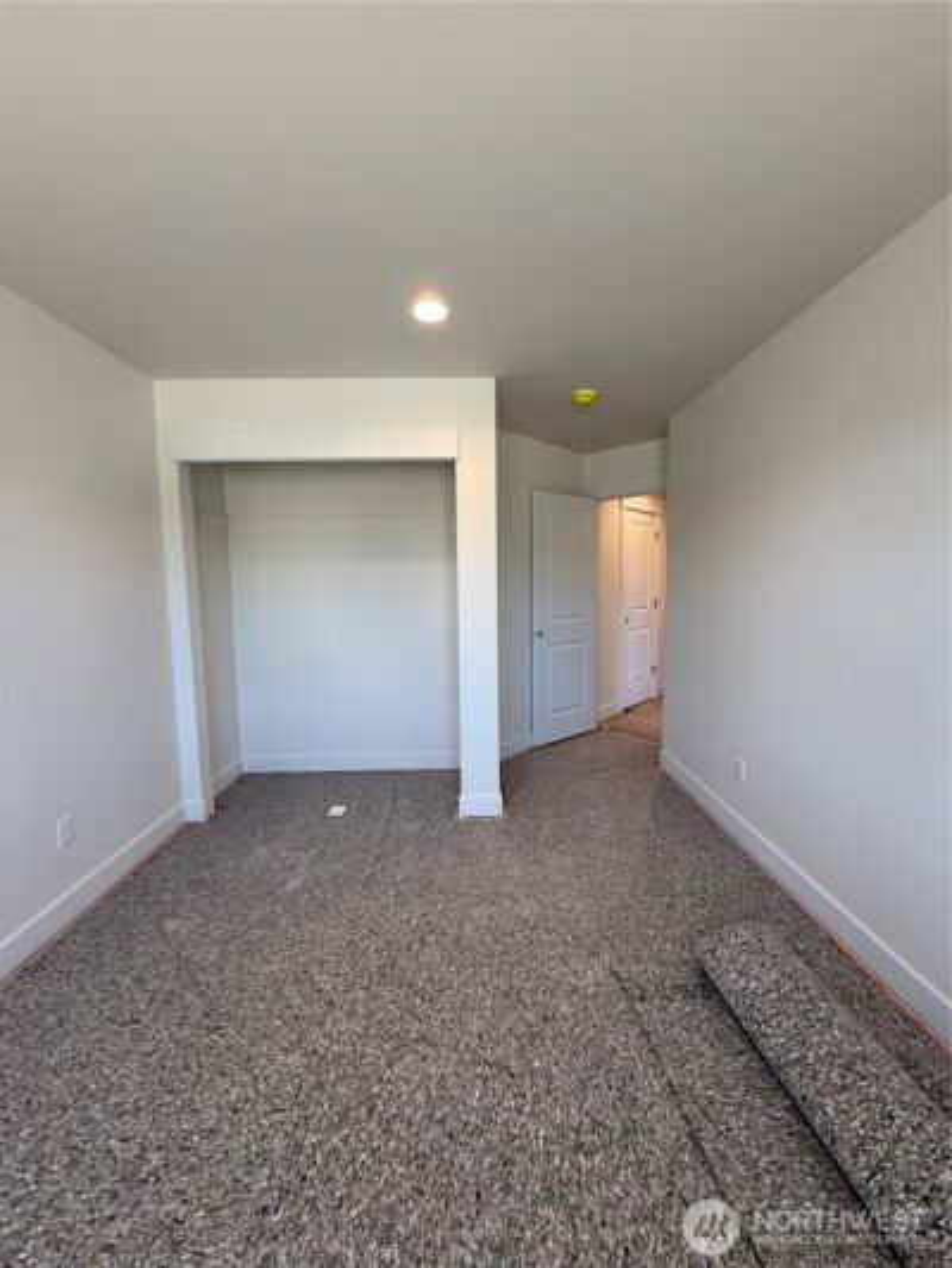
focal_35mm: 14
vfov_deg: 102.1
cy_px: 634
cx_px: 476
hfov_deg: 85.7
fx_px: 513
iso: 125
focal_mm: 2.22
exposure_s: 1/120
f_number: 2.2
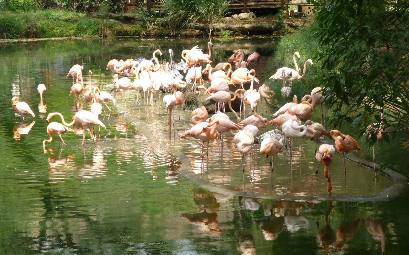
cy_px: 131
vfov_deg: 11.3
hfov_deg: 18.0
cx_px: 205
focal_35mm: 116
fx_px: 1293
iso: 100
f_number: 5.3
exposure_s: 1/160
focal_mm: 19.4
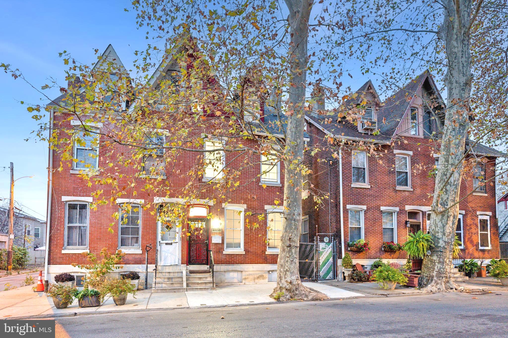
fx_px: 268
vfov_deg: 64.5
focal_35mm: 19
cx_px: 254
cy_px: 169
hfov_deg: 86.9
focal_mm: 19
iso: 1600
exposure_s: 1/13
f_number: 4
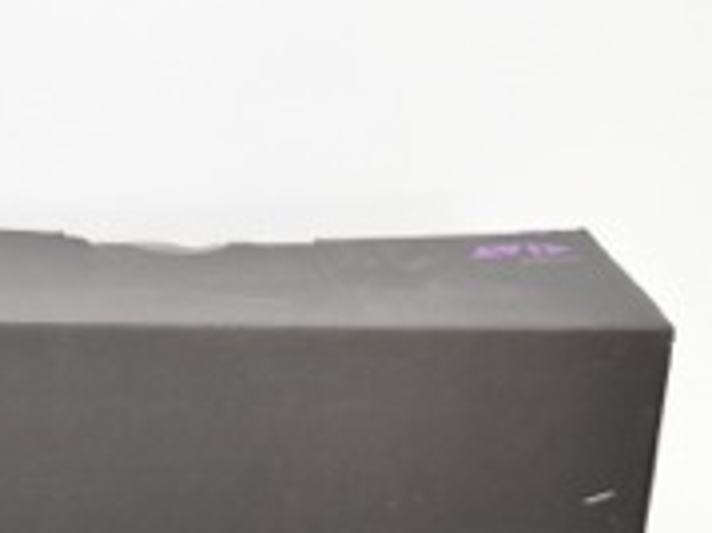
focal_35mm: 160
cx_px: -489
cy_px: 587
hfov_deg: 11.6
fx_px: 3283
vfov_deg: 9.2
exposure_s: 1/125
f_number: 5.6
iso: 1600
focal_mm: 31
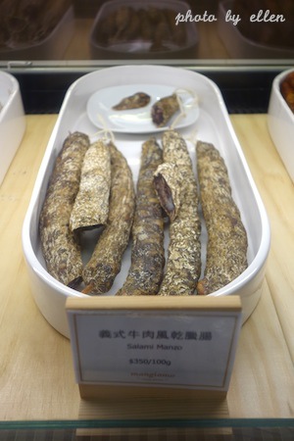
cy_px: 220
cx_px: 147
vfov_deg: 53.1
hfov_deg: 36.9
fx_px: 441
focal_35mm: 36
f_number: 2.8
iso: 160
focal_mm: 13.42
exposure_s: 1/40
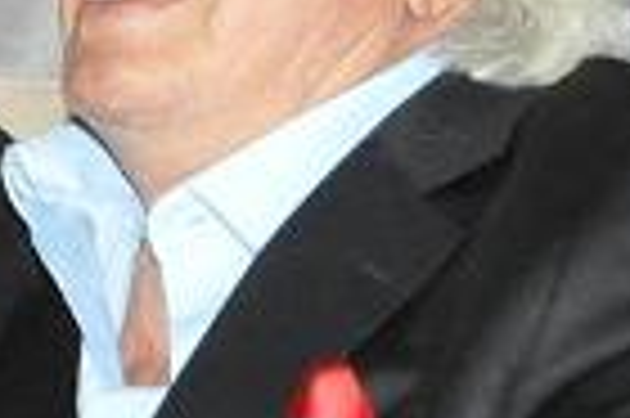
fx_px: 5768
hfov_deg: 6.2
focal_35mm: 330
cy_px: -97
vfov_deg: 4.1
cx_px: -382
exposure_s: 1/160
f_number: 9
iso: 3200
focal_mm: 48
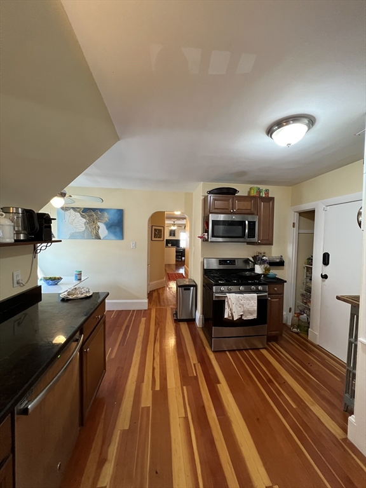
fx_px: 183
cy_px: 244
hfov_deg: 89.9
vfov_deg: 106.2
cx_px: 183
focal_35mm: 13
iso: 500
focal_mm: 1.57
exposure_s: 1/60
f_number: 1.8
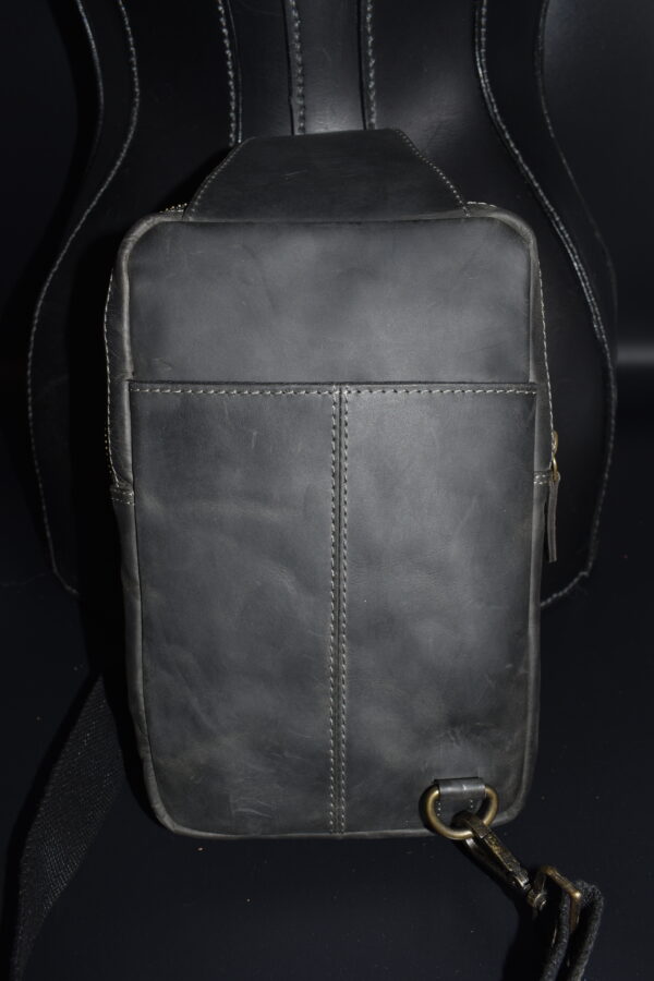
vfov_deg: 61.9
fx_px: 817
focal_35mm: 30
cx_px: 327
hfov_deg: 43.6
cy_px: 490
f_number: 8
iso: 100
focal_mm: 20
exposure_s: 1/60
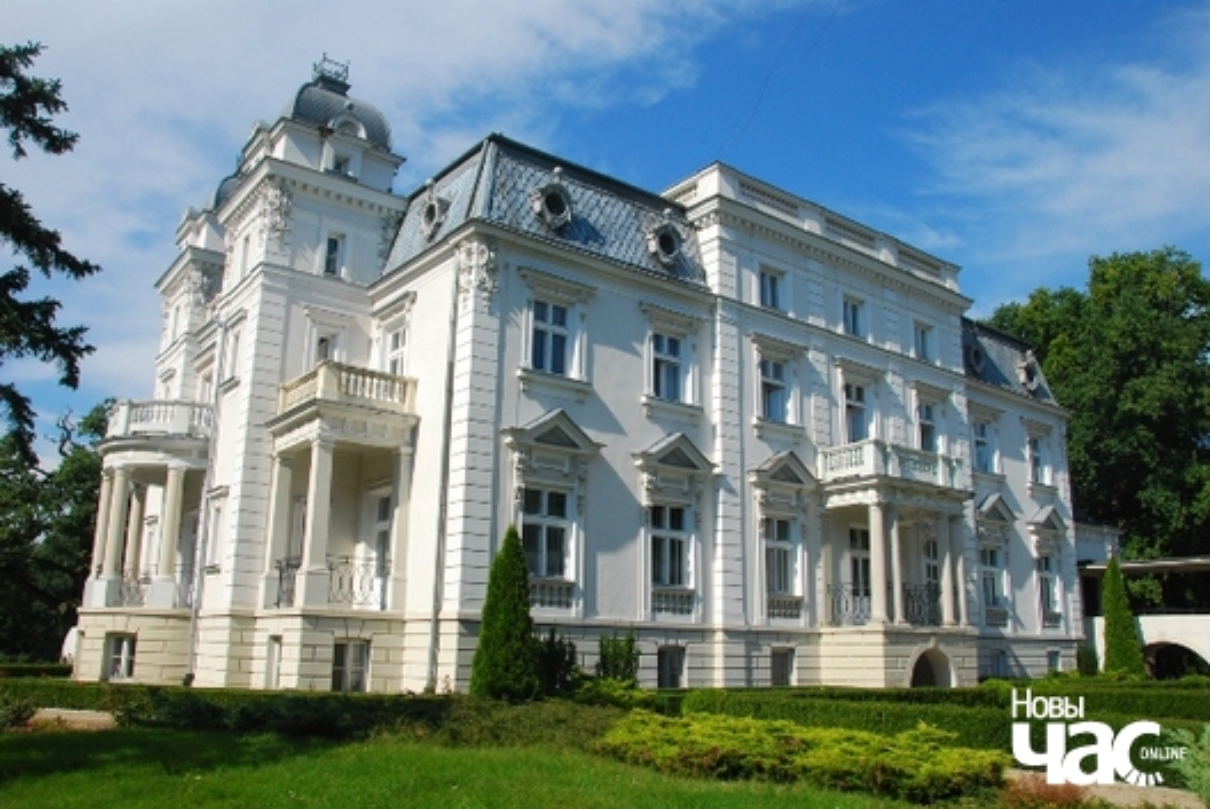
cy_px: 404
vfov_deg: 48.0
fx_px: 908
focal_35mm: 27
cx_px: 605
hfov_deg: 67.3
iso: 400
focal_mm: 18
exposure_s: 1/500
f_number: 11
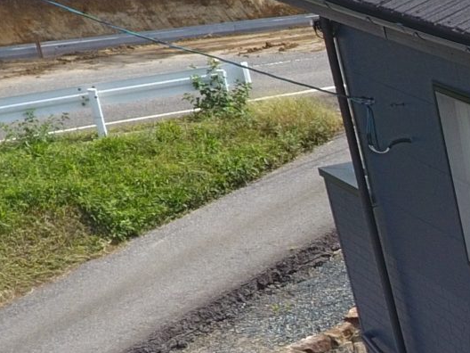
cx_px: 1081
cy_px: 411
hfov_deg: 14.5
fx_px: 1317
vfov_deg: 14.8
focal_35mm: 97
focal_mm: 3.61
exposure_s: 1/602
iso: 100
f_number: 2.8
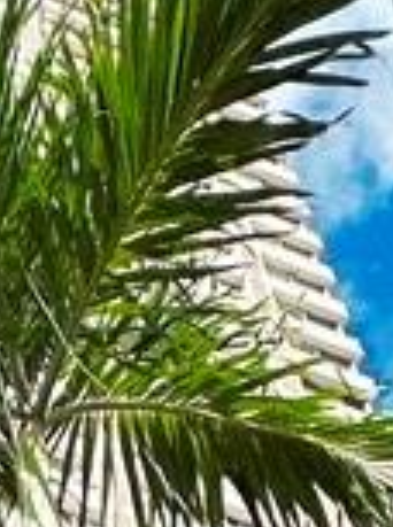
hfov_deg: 14.4
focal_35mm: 94
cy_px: 1426
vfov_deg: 12.8
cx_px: -238
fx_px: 1429
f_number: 2.2
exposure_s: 1/1221
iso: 40
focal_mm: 2.22
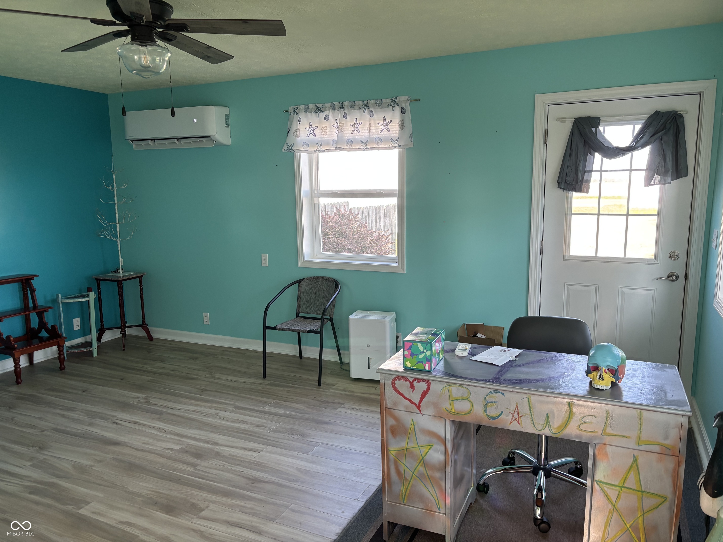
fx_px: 543
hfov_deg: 67.3
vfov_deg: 53.1
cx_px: 362
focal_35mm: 26
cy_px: 271
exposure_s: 1/121
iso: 125
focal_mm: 5.96
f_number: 1.6
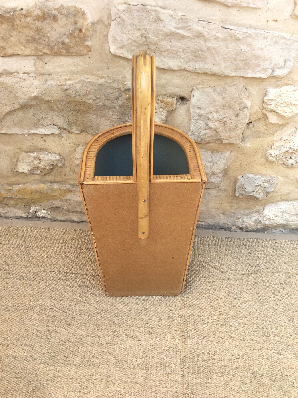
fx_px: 368
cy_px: 199
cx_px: 149
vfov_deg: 56.9
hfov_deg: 44.1
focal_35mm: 32
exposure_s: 1/259
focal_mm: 3.3
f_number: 2.4
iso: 32
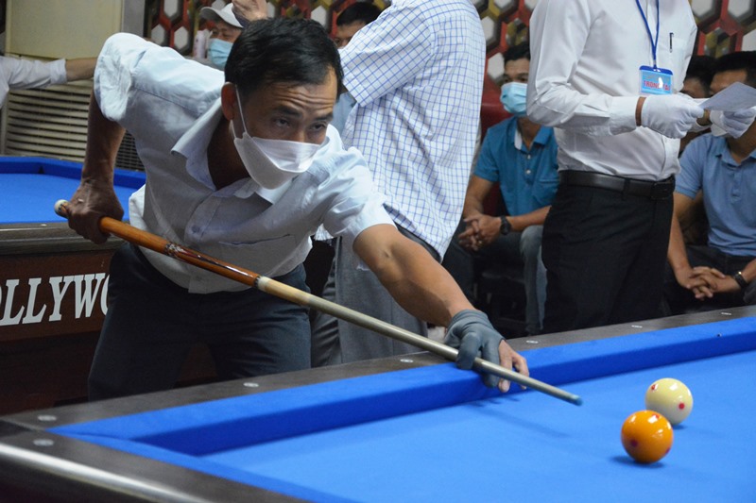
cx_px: 378
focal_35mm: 158
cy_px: 252
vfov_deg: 8.7
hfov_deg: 13.0
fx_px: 3307
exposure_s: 1/200
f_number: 5.6
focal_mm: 105
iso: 4000
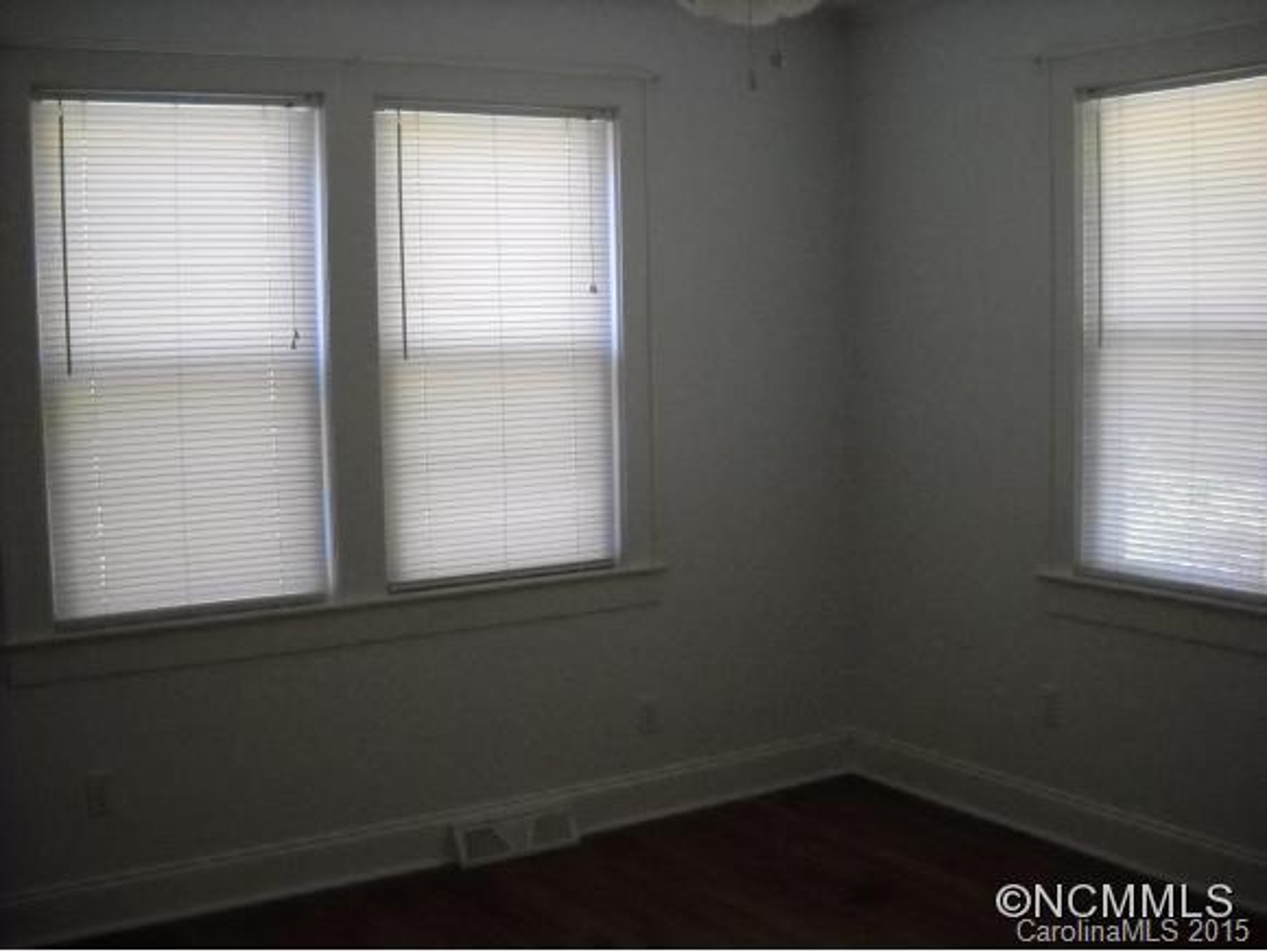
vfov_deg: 35.2
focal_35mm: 41
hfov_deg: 45.7
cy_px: 476
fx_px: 1502
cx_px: 634
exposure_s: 1/209
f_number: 3.1
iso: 800
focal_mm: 6.72
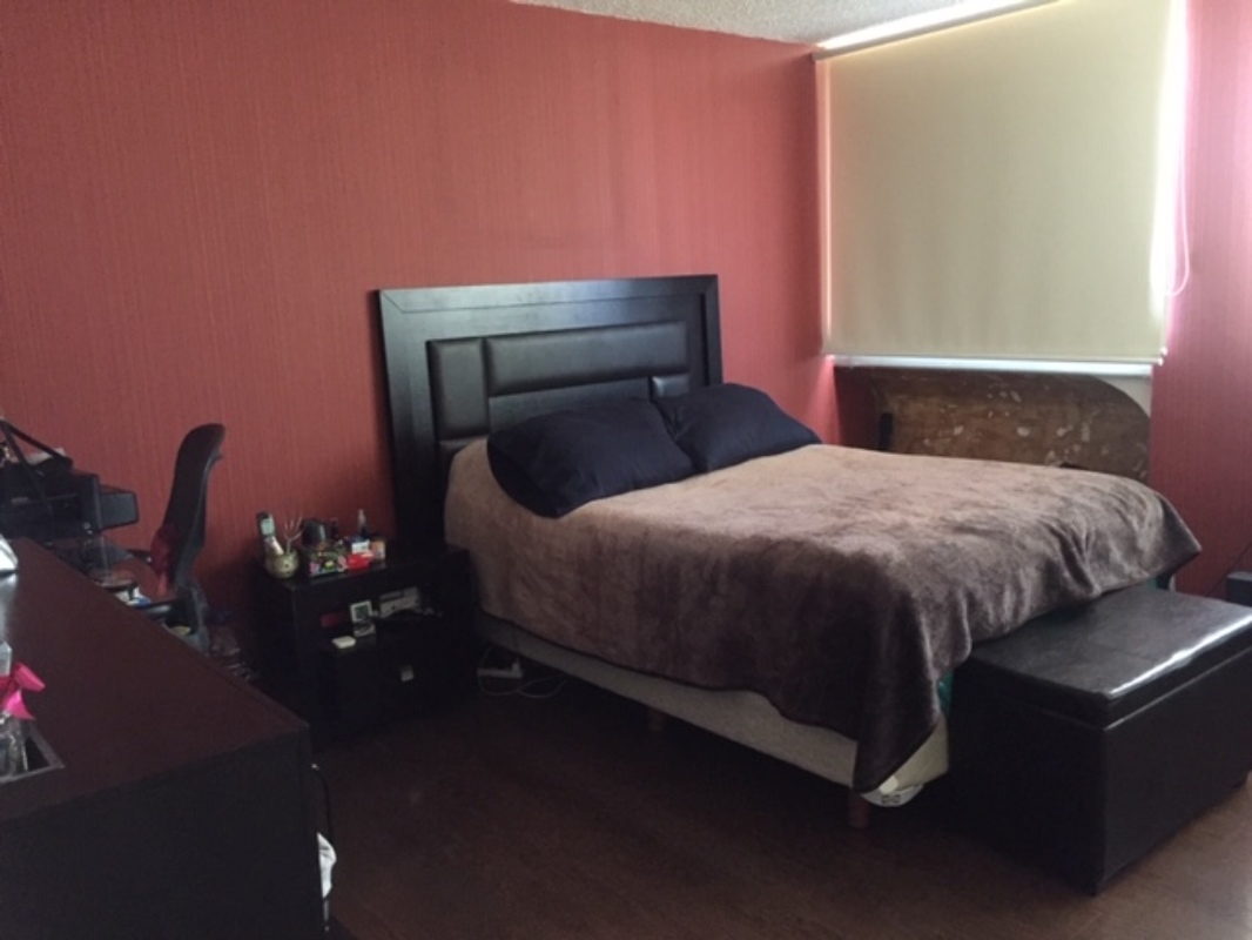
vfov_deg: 48.2
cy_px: 470
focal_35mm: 29
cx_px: 626
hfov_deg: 61.6
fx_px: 1049
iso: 400
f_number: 2.2
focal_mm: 4.15
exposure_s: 1/15
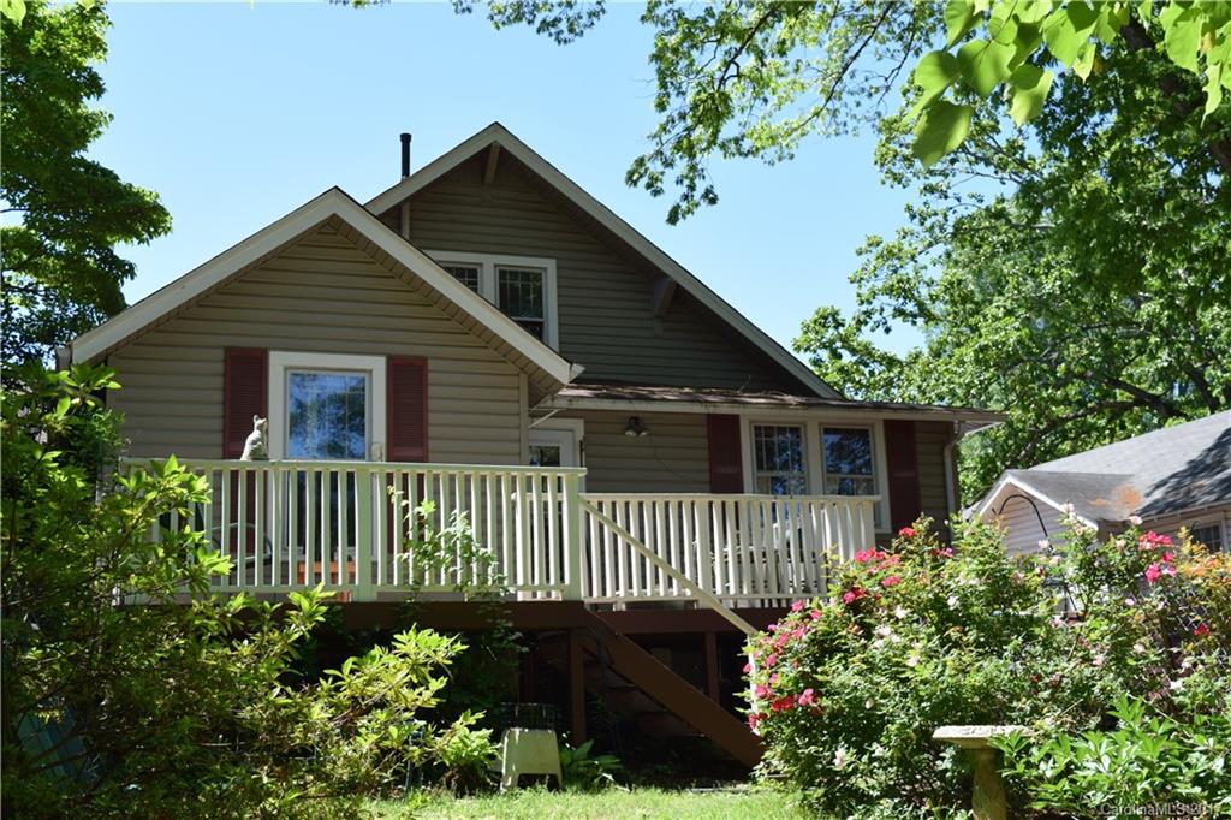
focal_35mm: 44
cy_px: 410
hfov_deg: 45.0
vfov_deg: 30.8
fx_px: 1487
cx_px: 616
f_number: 8
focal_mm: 29
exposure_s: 1/250
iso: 220
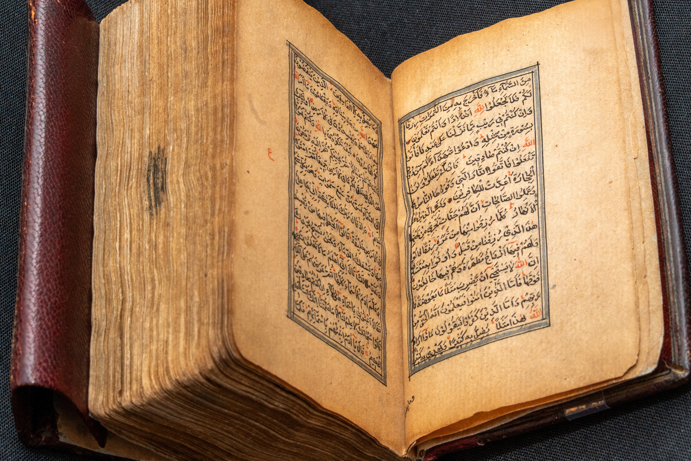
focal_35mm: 105
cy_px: 230
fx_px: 2015
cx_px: 346
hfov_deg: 19.5
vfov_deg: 13.0
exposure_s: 1/100
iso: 800
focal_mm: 70
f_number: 18
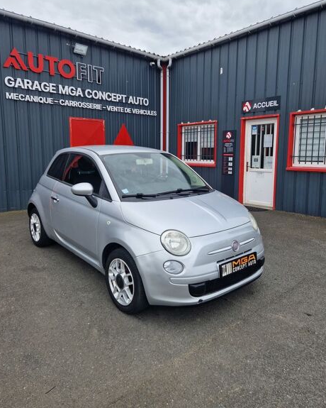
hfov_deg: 56.8
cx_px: 162
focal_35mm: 25
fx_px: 302
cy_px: 194
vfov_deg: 68.1
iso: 50
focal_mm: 5.4
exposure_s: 1/495
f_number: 1.8
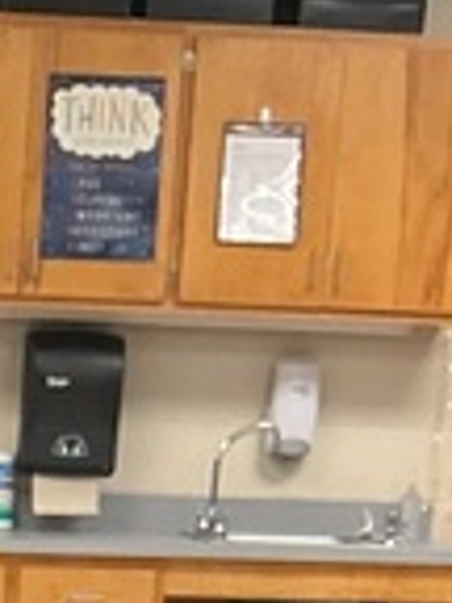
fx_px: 2803
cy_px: 1646
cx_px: -201
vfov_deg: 10.0
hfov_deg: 9.0
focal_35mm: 161
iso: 80
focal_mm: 3
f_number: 1.8
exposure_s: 1/60
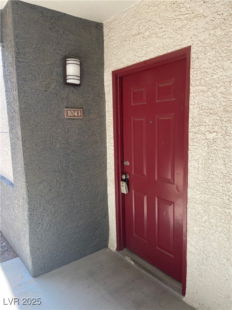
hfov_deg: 53.1
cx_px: 116
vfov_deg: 67.3
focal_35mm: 26
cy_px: 155
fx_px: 232
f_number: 1.6
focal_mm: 4.2
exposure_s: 1/231
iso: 32
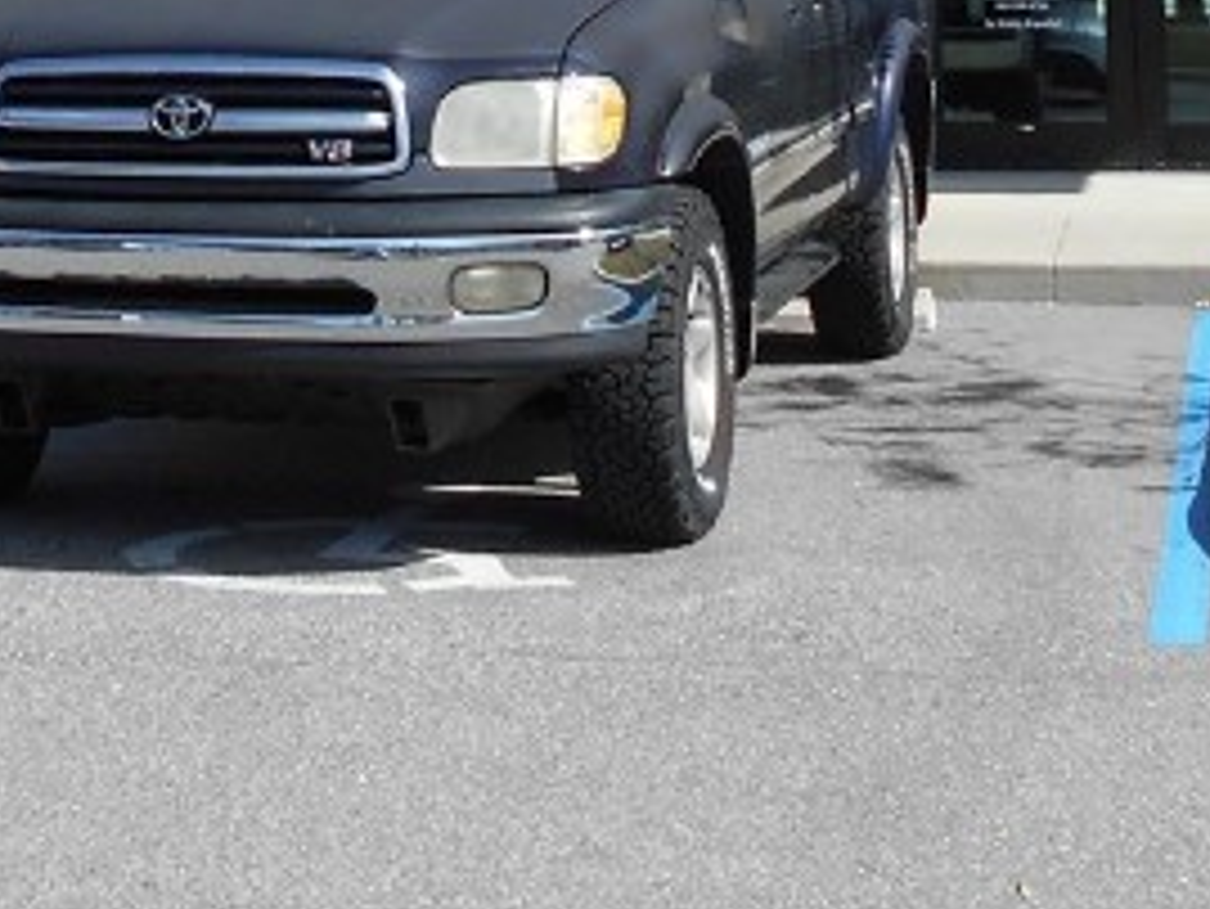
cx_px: 171
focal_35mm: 99
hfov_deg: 19.5
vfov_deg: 14.0
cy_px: -472
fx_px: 3462
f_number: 3.2
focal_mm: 4.6
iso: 80
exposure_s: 1/1000
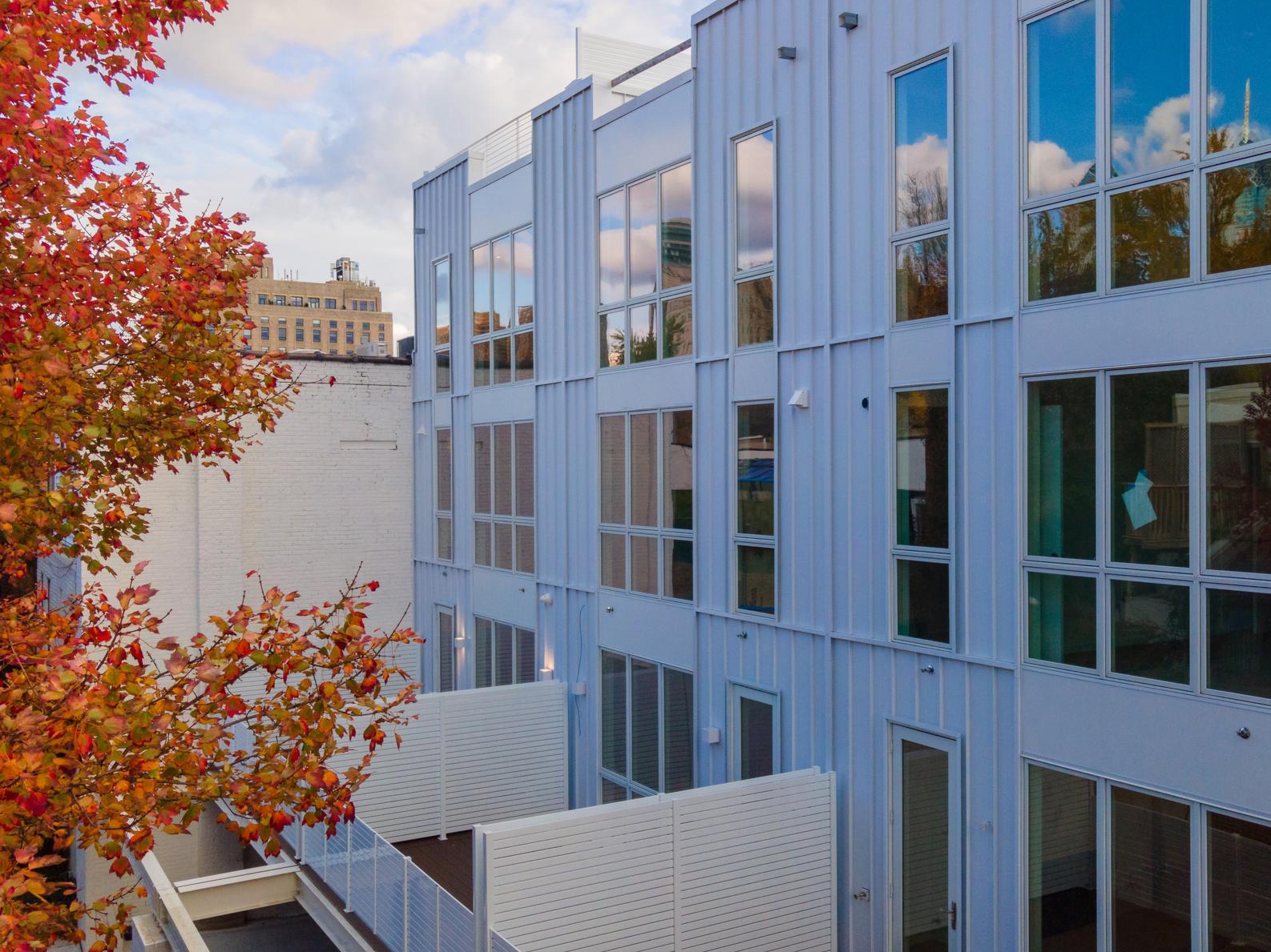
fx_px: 1138
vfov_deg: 45.4
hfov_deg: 58.0
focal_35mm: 31
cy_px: 477
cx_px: 743
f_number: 2.8
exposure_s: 1/80
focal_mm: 4.5
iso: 100
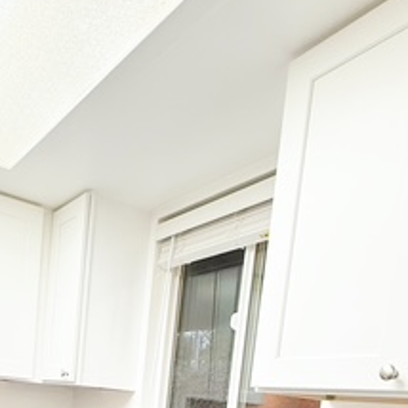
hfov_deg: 43.6
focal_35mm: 37
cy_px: 463
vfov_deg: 36.8
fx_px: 493
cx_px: 107
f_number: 2.2
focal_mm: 2.22
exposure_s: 1/120
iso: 100
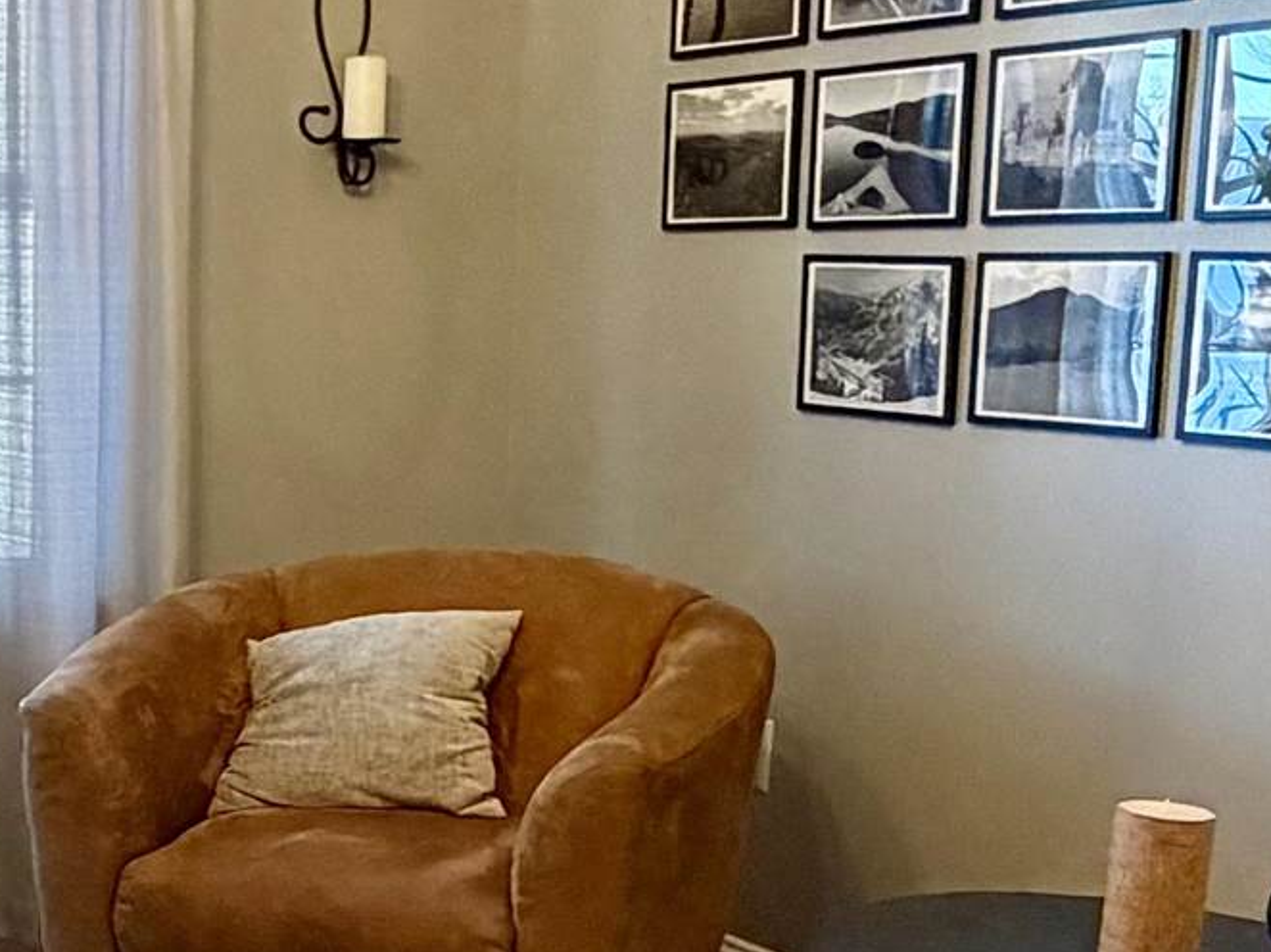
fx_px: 2386
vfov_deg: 22.5
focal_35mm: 65
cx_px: 63
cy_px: 635
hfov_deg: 28.4
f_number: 2.2
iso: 500
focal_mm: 2.22
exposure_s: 1/60
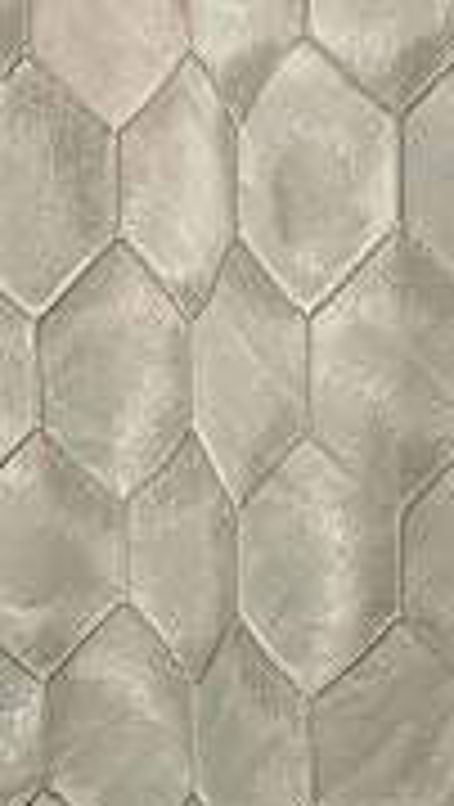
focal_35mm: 162
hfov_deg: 7.5
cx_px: 36
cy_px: 756
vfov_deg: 13.1
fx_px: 3459
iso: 160
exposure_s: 1/60
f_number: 1.5
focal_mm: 5.7
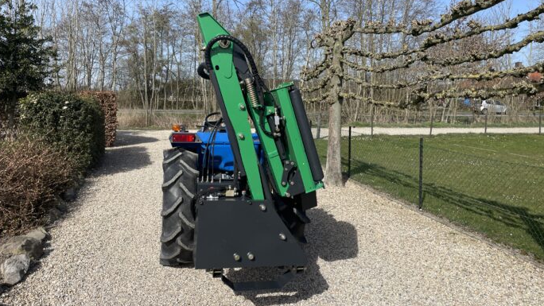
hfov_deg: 66.1
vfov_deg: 40.0
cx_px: 270
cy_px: 121
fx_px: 418
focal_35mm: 29
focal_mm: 4.2
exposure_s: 1/3205
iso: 32
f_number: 1.6
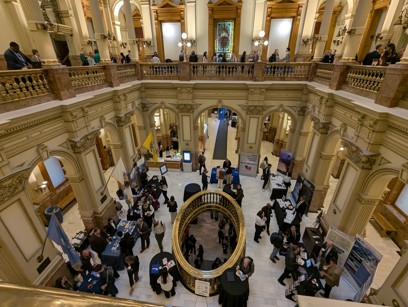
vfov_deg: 78.2
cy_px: 154
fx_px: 189
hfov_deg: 94.4
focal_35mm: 16
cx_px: 204
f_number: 2.2
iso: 184
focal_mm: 2.35
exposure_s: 1/37.1
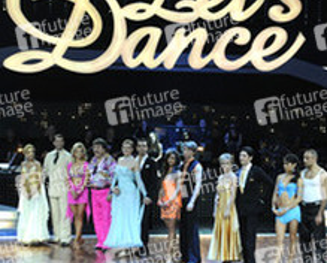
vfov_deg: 14.6
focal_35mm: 106
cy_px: 145
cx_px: 313
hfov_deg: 17.7
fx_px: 1028
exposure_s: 1/250
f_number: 5.6
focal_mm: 55
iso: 4000
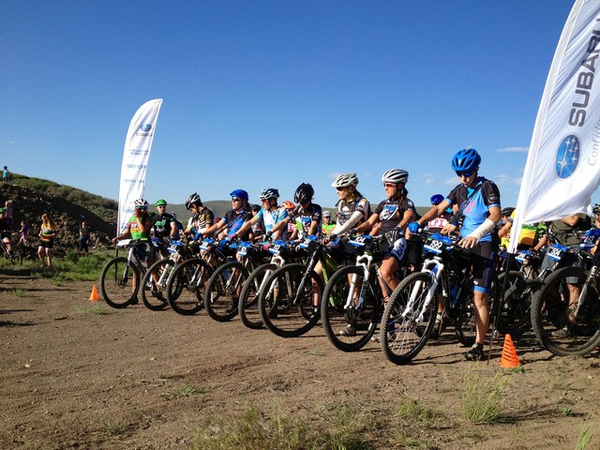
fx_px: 607
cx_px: 300
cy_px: 225
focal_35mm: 35
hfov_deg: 52.6
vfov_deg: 40.7
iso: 50
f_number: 2.4
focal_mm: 4.28
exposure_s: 1/1416
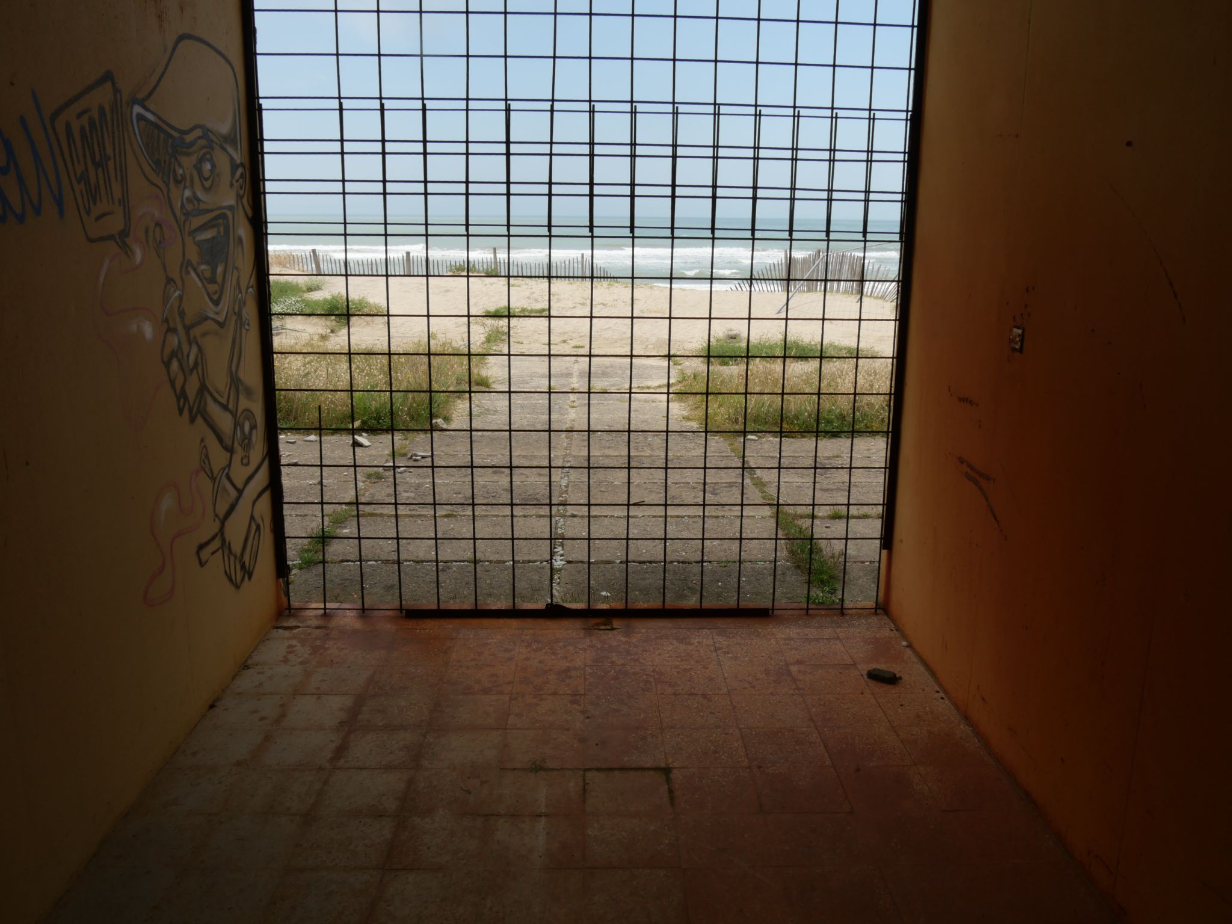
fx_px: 997
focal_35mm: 28
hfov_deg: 63.4
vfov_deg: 49.7
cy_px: 462
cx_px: 616
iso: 200
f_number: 14
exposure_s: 1/100
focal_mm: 14
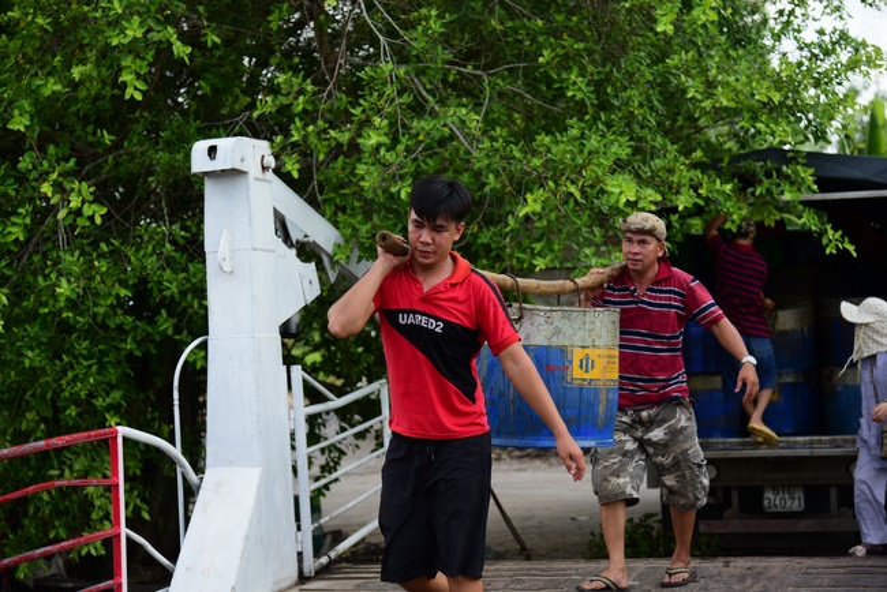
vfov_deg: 20.6
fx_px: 1627
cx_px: 444
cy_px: 296
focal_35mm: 66
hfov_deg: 30.5
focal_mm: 66
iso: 320
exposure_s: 1/1000
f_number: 4
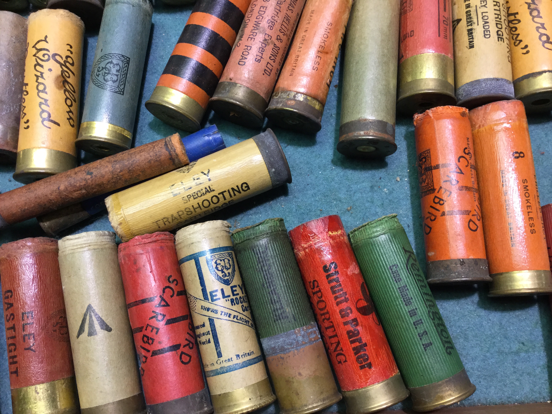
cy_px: 207
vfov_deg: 45.4
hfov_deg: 58.4
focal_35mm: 31
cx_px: 276
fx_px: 494
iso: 40
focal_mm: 3.3
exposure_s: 1/33
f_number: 2.4
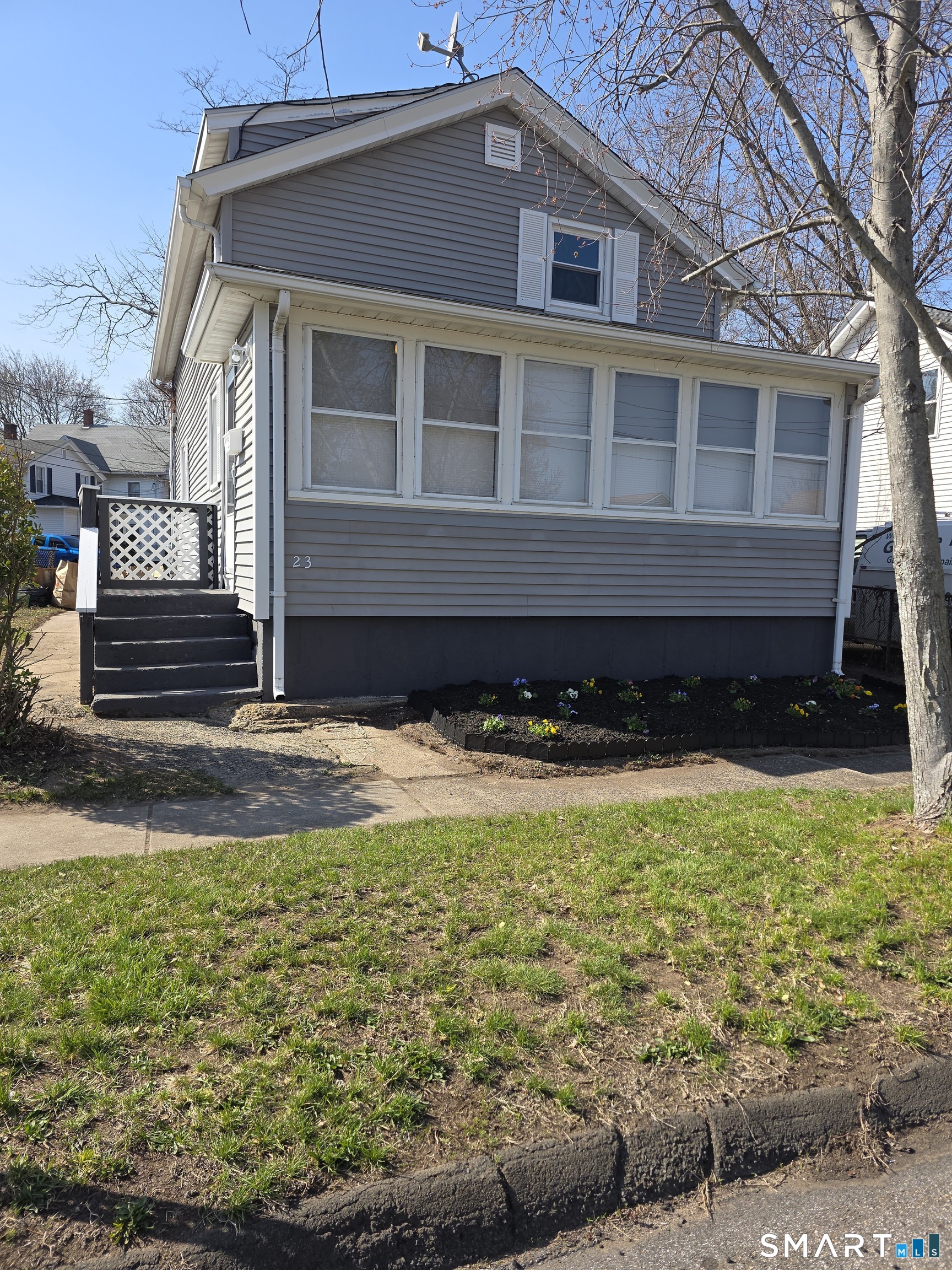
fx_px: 843
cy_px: 635
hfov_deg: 58.9
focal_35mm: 23
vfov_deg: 73.9
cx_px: 476
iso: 12
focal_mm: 6.3
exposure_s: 1/509
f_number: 1.7
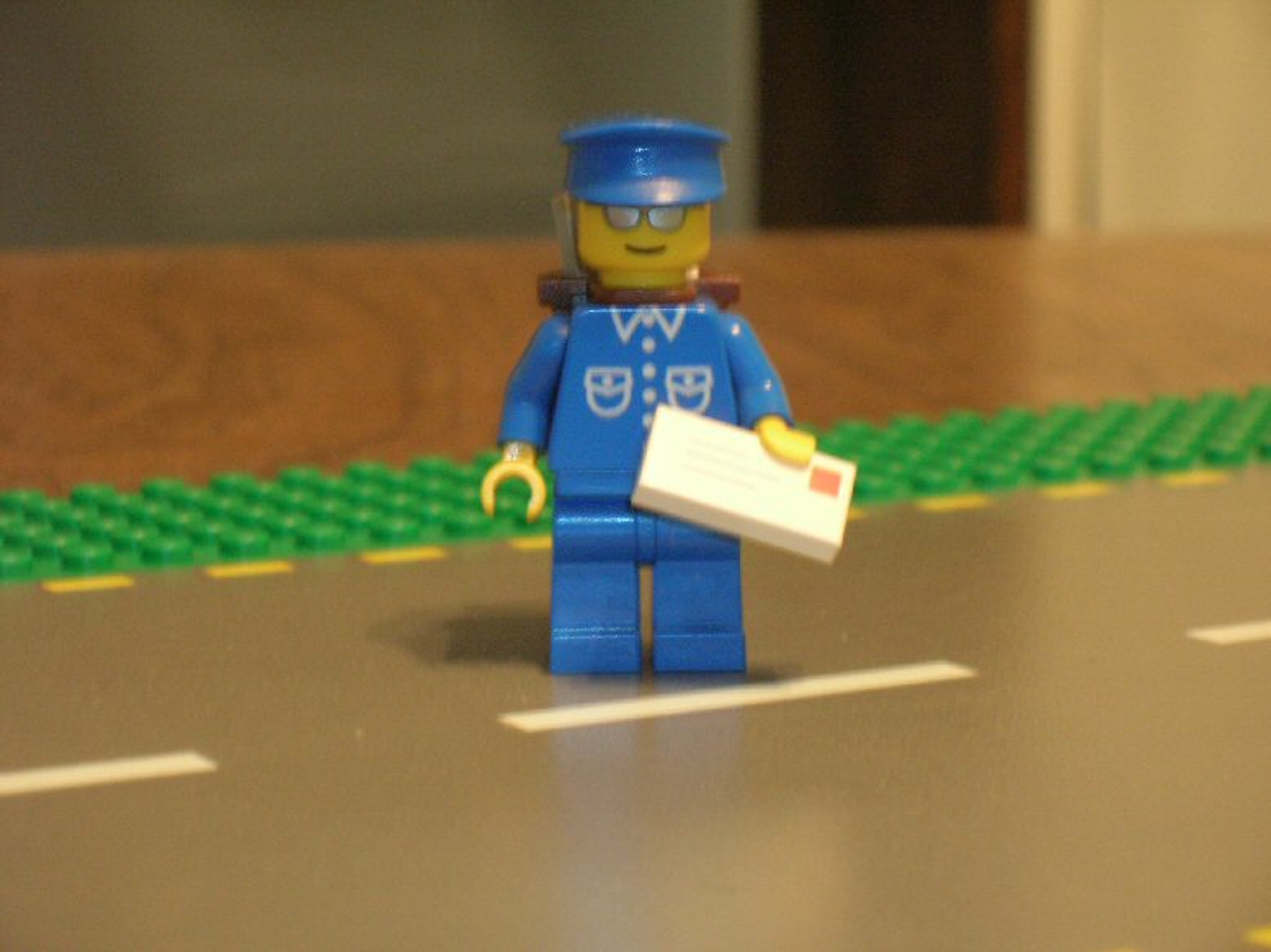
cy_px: 476
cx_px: 636
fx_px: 3744
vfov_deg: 14.5
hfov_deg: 19.3
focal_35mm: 102
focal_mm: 17.1
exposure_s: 1/1.8
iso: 200
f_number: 4.9
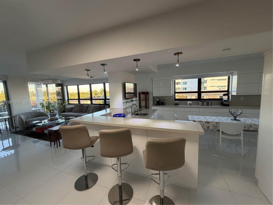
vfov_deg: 85.7
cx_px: 136
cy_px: 102
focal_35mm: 14
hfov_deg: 102.1
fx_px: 110
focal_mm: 2.22
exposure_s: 1/120
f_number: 2.2
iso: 160
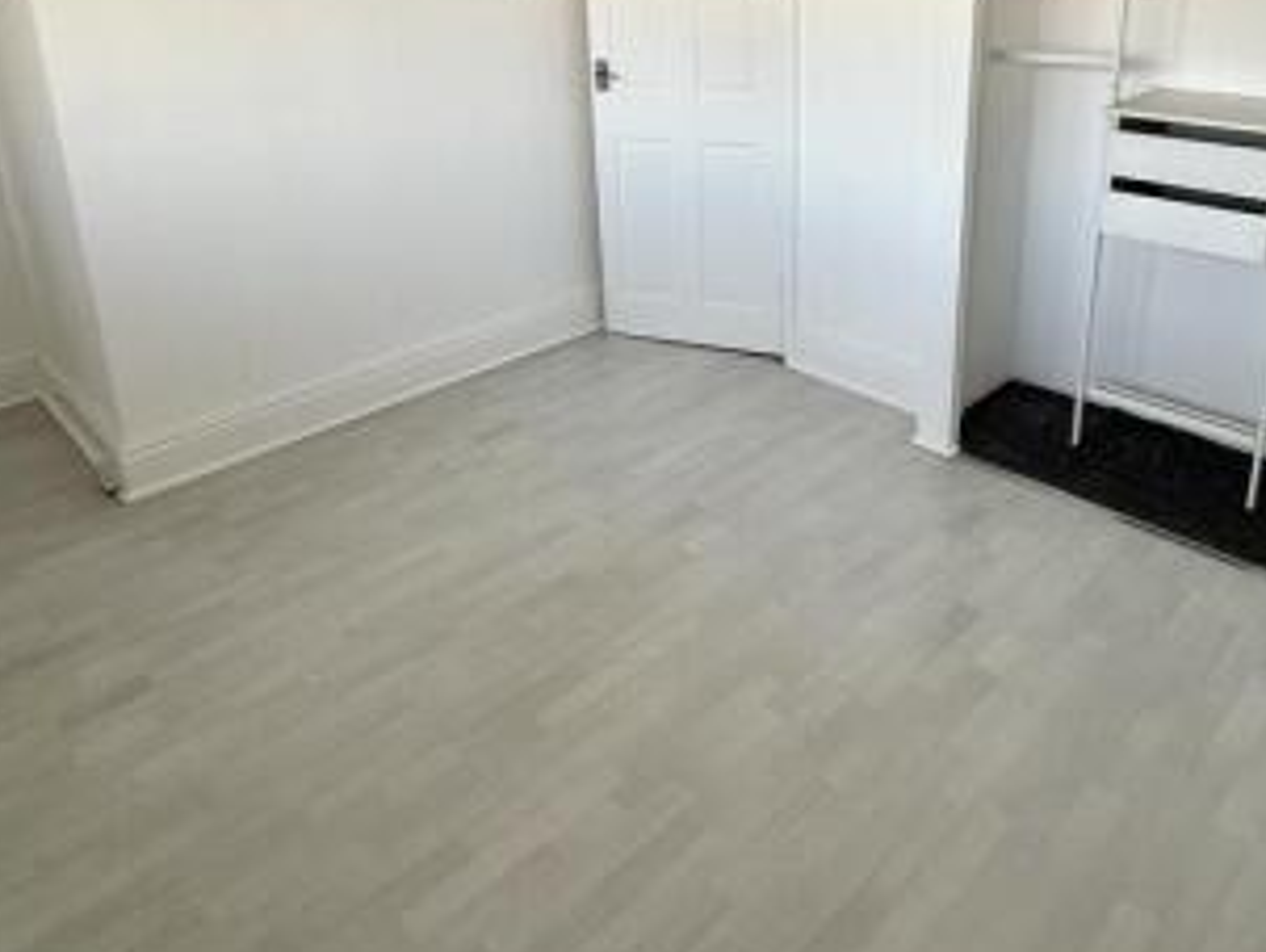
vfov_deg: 49.6
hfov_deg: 65.0
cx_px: 719
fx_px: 988
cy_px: 250
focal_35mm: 27
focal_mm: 2.22
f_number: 2.2
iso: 80
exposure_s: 1/99
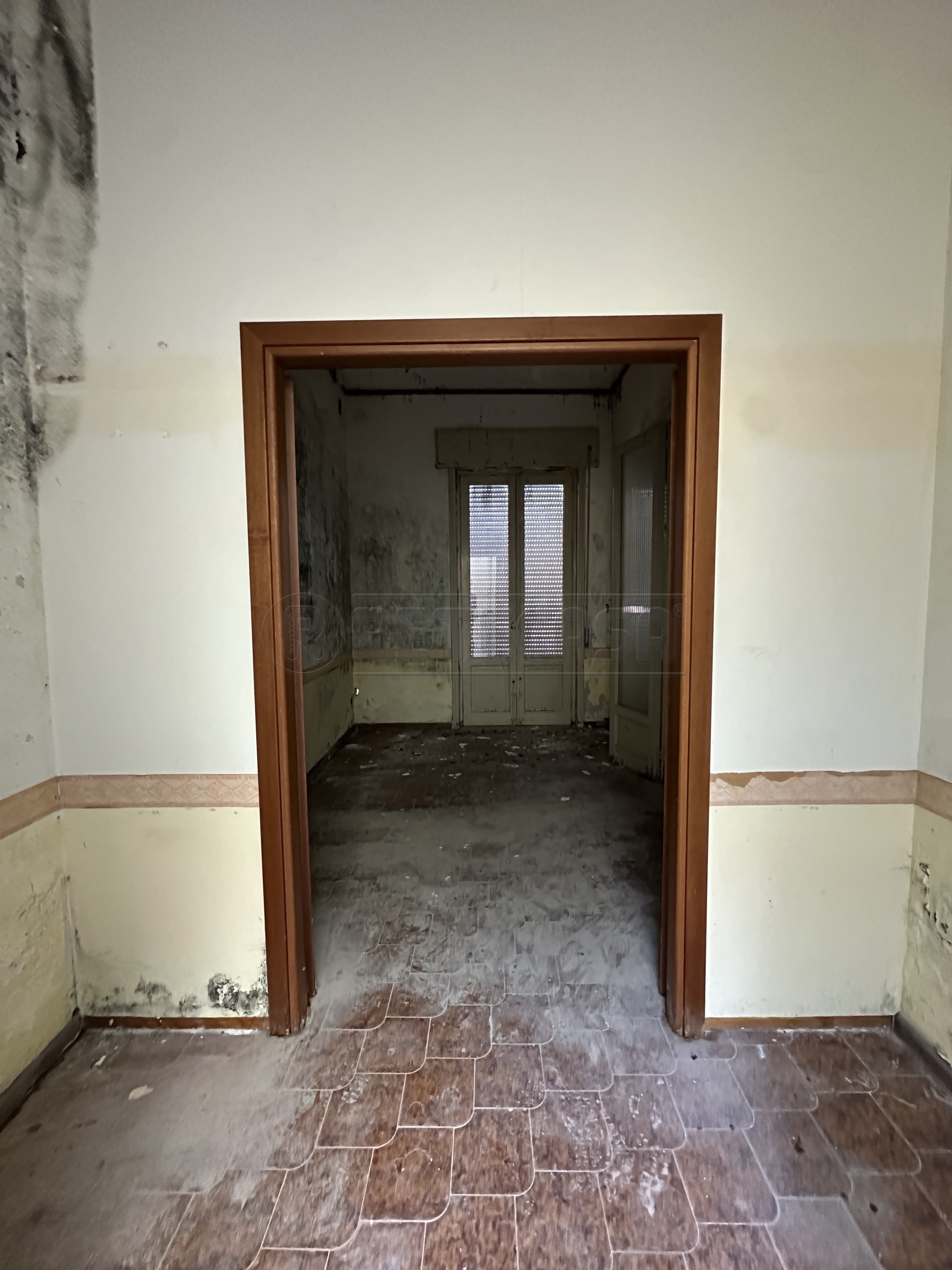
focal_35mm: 14
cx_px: 476
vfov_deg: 102.1
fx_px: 513
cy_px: 635
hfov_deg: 85.7
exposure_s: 1/44
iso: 1250
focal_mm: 2.22
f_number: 2.2
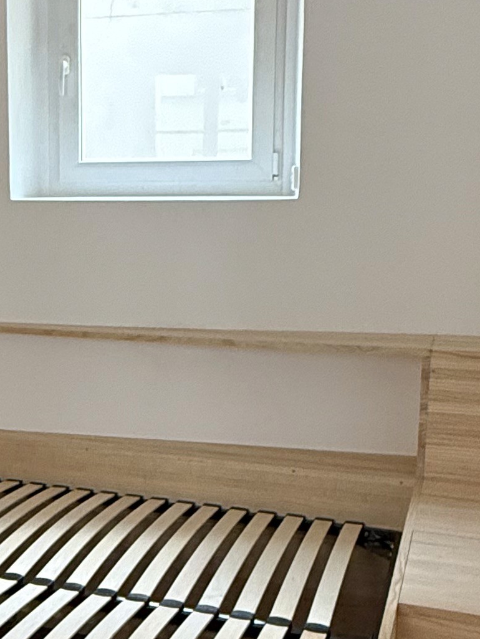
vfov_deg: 34.9
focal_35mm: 55
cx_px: 32
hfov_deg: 25.6
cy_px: 342
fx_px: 1016
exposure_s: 1/92
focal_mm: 2.22
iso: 320
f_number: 2.2
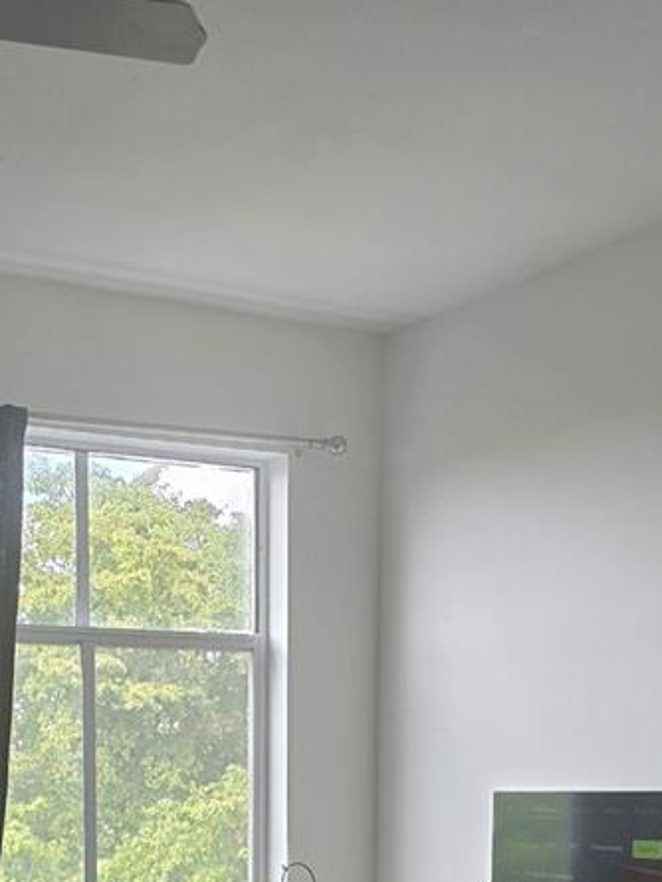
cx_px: 210
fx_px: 1580
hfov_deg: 23.5
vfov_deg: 28.1
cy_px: 991
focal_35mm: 62
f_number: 1.7
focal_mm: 6.3
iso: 64
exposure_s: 1/120
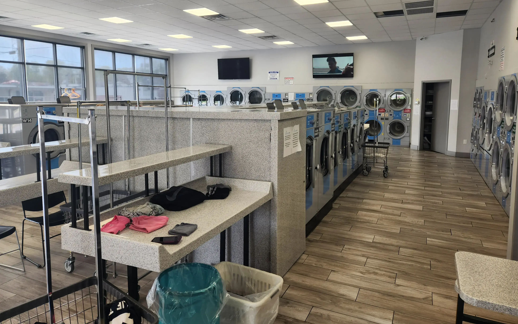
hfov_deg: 72.5
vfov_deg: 48.9
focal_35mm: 25
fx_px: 353
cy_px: 125
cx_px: 263
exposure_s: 1/120
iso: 50
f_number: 1.8
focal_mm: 5.4
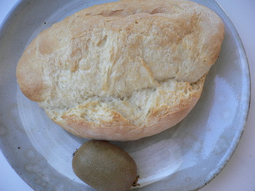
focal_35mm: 35
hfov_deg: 52.6
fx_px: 258
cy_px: 96
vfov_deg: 40.7
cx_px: 128
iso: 100
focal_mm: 5.8
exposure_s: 1/40
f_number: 2.8
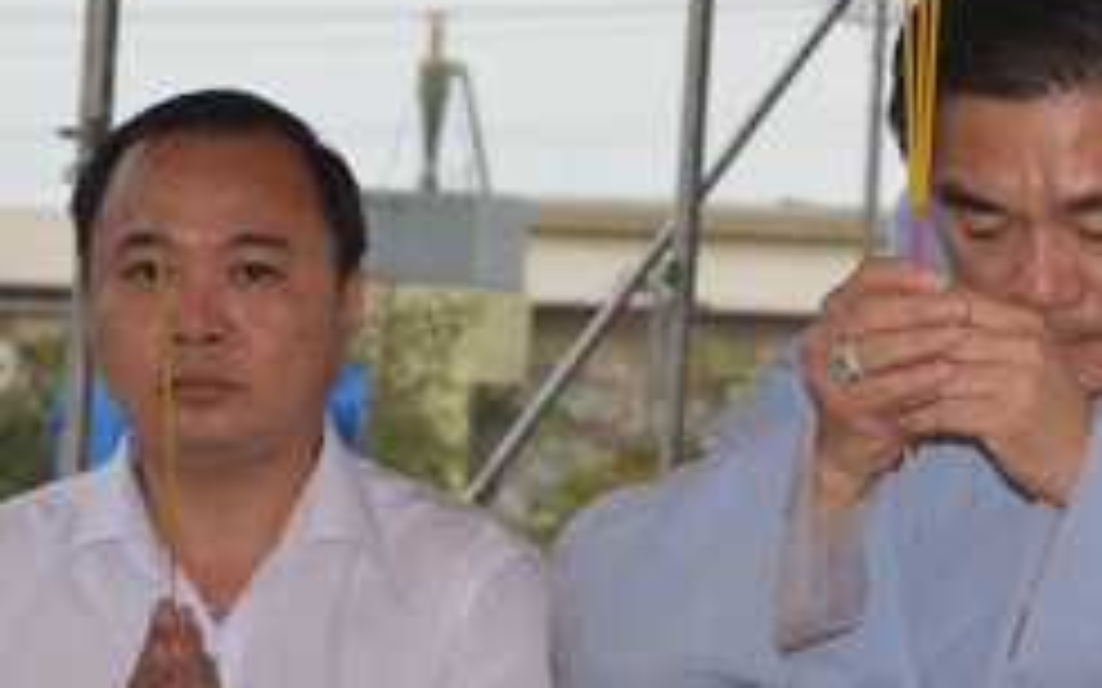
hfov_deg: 8.3
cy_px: 110
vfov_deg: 5.2
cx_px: 1066
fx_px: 7537
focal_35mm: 251
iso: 640
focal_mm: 62
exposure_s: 1/250
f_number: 9
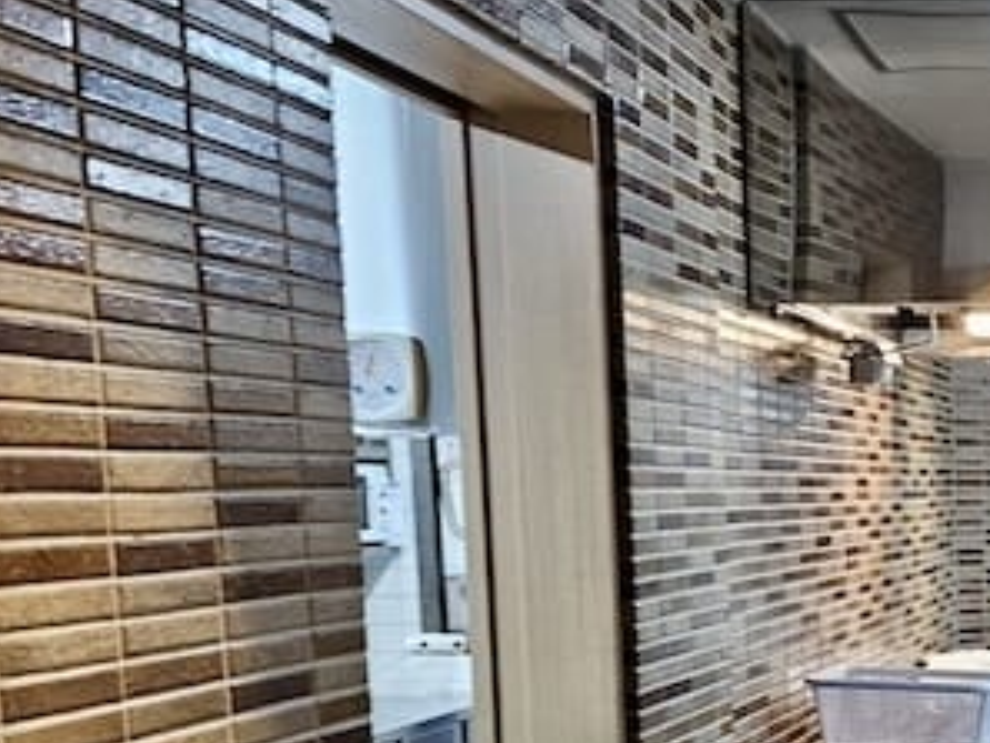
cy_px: 723
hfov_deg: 27.8
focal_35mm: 62
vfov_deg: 22.8
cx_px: 1147
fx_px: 1774
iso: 250
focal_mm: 6.3
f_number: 1.7
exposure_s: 1/120
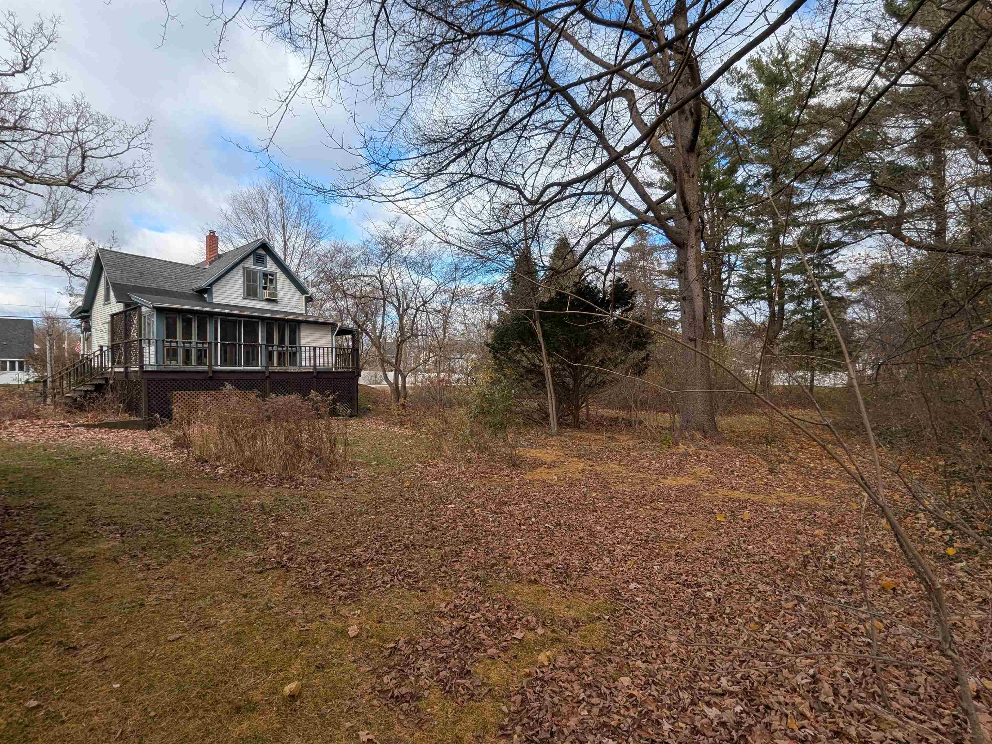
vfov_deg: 78.1
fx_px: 459
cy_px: 372
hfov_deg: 94.5
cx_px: 496
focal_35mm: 16
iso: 45
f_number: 2.2
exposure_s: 1/636
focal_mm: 2.22
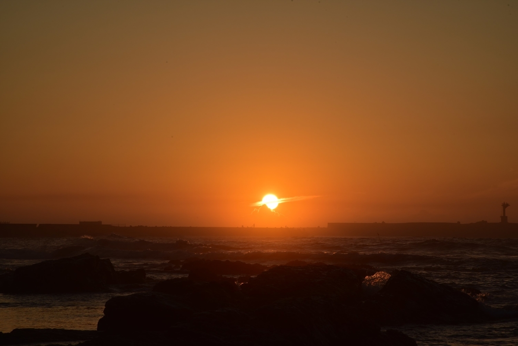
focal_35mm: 120
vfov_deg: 11.4
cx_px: 259
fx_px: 1727
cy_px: 173
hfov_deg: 17.1
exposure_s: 1/250
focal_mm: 120
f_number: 22
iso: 100
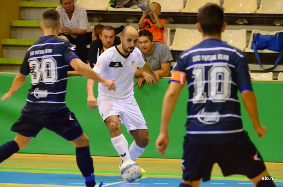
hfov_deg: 7.4
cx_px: 142
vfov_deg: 4.9
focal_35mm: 278
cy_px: 94
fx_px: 2177
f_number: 5.6
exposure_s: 1/400
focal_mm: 185
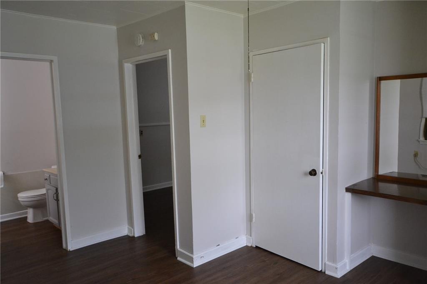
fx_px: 356
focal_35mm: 30
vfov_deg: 43.6
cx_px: 214
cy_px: 142
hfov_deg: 61.9
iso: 1600
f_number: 5.6
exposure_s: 1/60
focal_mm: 20
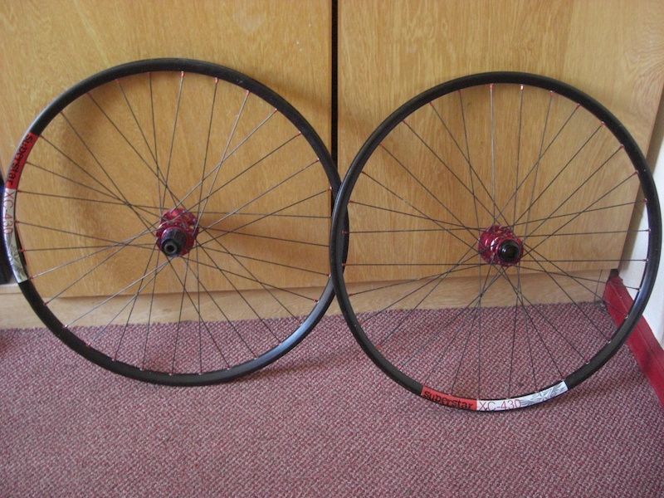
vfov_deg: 37.7
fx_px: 729
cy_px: 249
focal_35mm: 38
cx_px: 332
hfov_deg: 49.0
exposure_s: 1/50
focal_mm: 7.9
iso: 800
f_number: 2.8
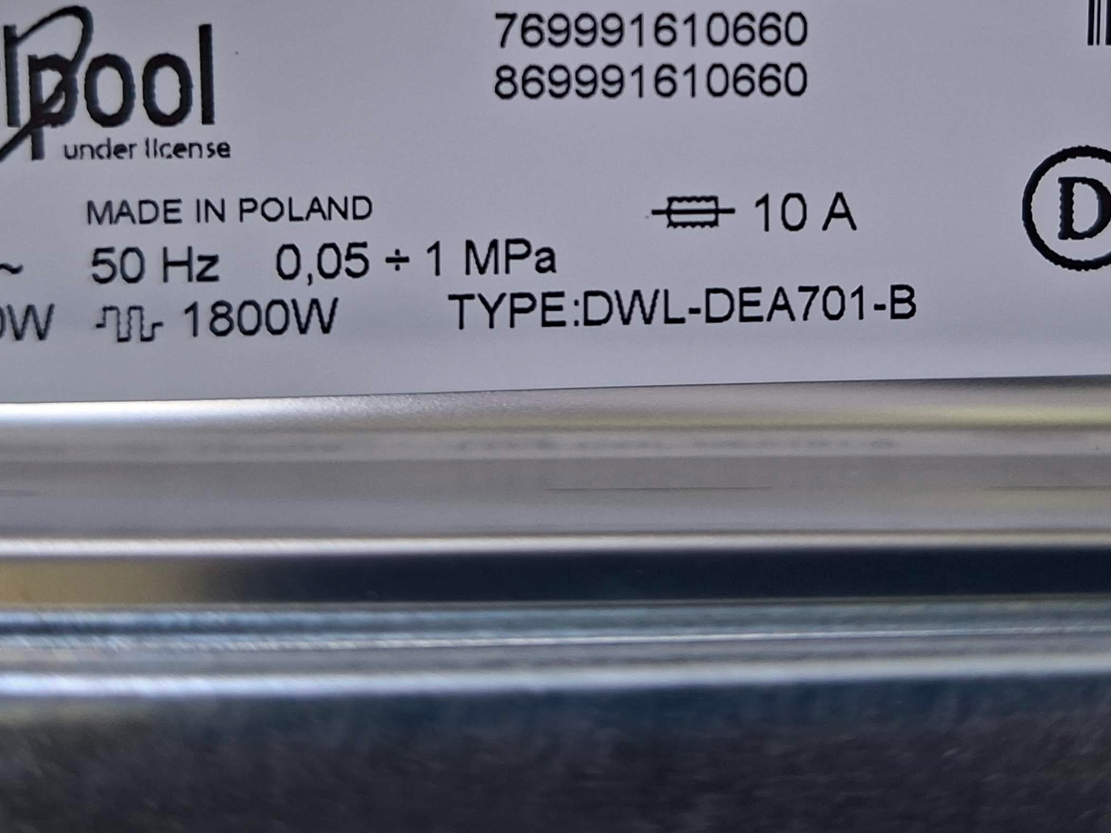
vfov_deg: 31.2
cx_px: 687
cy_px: 62
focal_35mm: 44
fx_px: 1412
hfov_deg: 42.7
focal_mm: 5.54
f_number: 1.8
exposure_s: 1/50
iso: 160
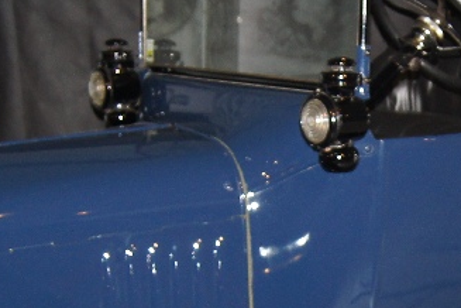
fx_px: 1268
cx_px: 400
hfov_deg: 20.3
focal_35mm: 99
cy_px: 326
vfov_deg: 13.6
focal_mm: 18
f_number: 3.5
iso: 400
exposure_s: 1/160
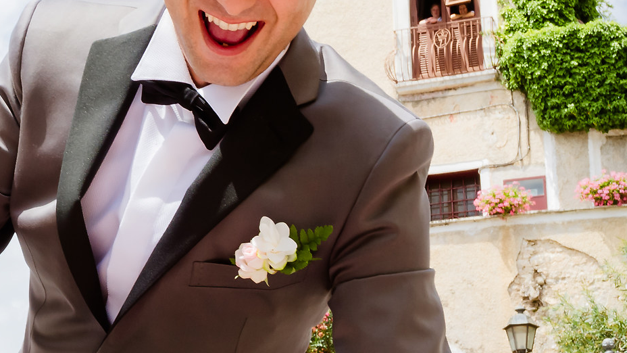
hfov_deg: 20.8
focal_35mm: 101
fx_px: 1685
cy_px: 230
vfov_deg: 11.9
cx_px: 99
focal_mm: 25
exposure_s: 1/125
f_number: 11
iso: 160
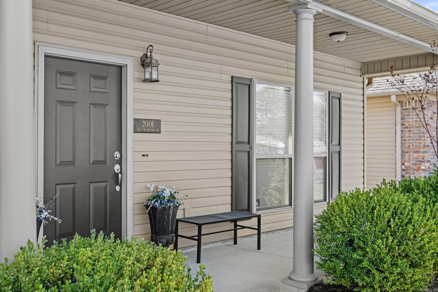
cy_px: 146
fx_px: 438
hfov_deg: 53.1
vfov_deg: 36.9
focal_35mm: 36
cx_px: 219
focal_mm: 24
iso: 200
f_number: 8
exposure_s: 1/40
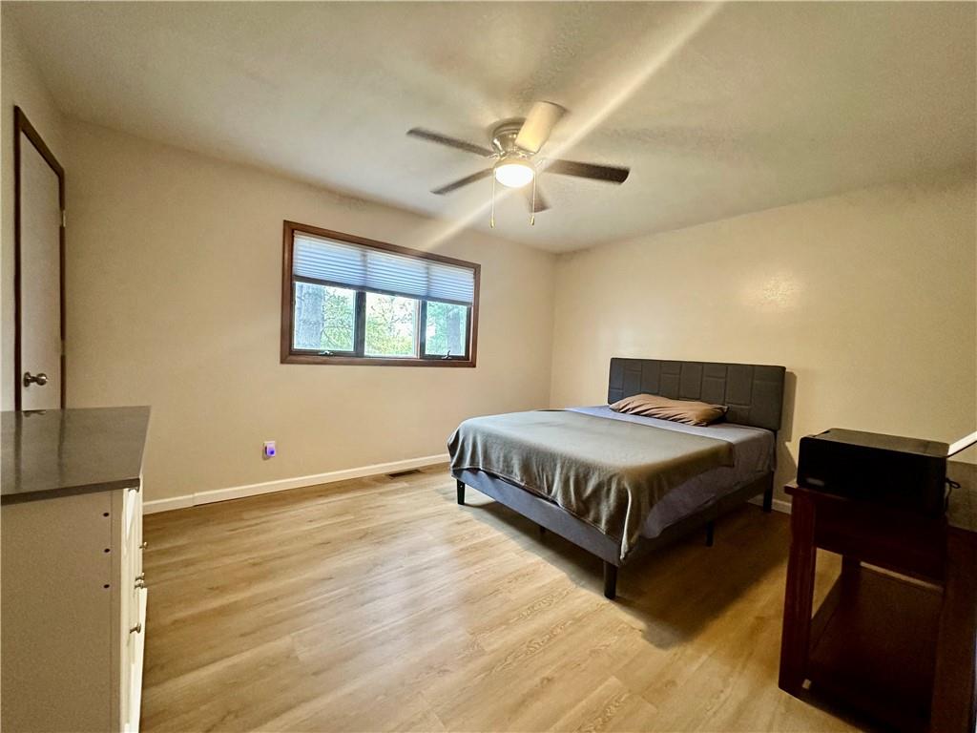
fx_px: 395
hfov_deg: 102.1
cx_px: 488
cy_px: 366
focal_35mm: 14
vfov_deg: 85.7
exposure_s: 1/60
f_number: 2.2
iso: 640
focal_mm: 2.22
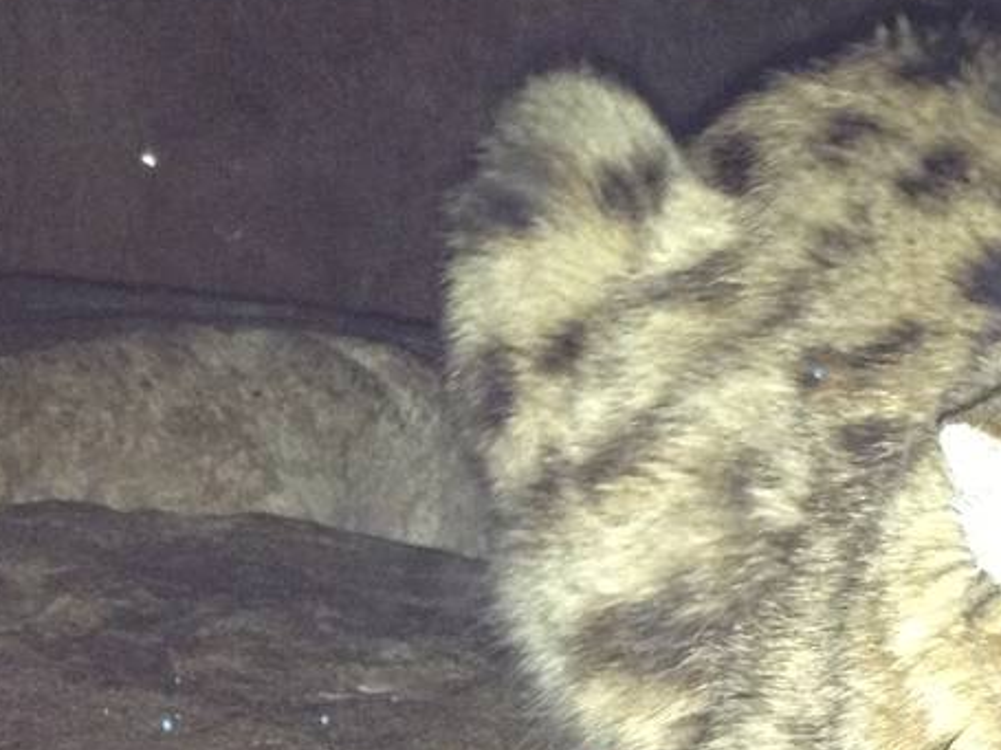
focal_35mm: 123
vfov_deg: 11.9
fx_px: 3556
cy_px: 829
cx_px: 1041
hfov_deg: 15.7
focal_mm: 4.28
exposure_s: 1/16
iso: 160
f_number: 2.4
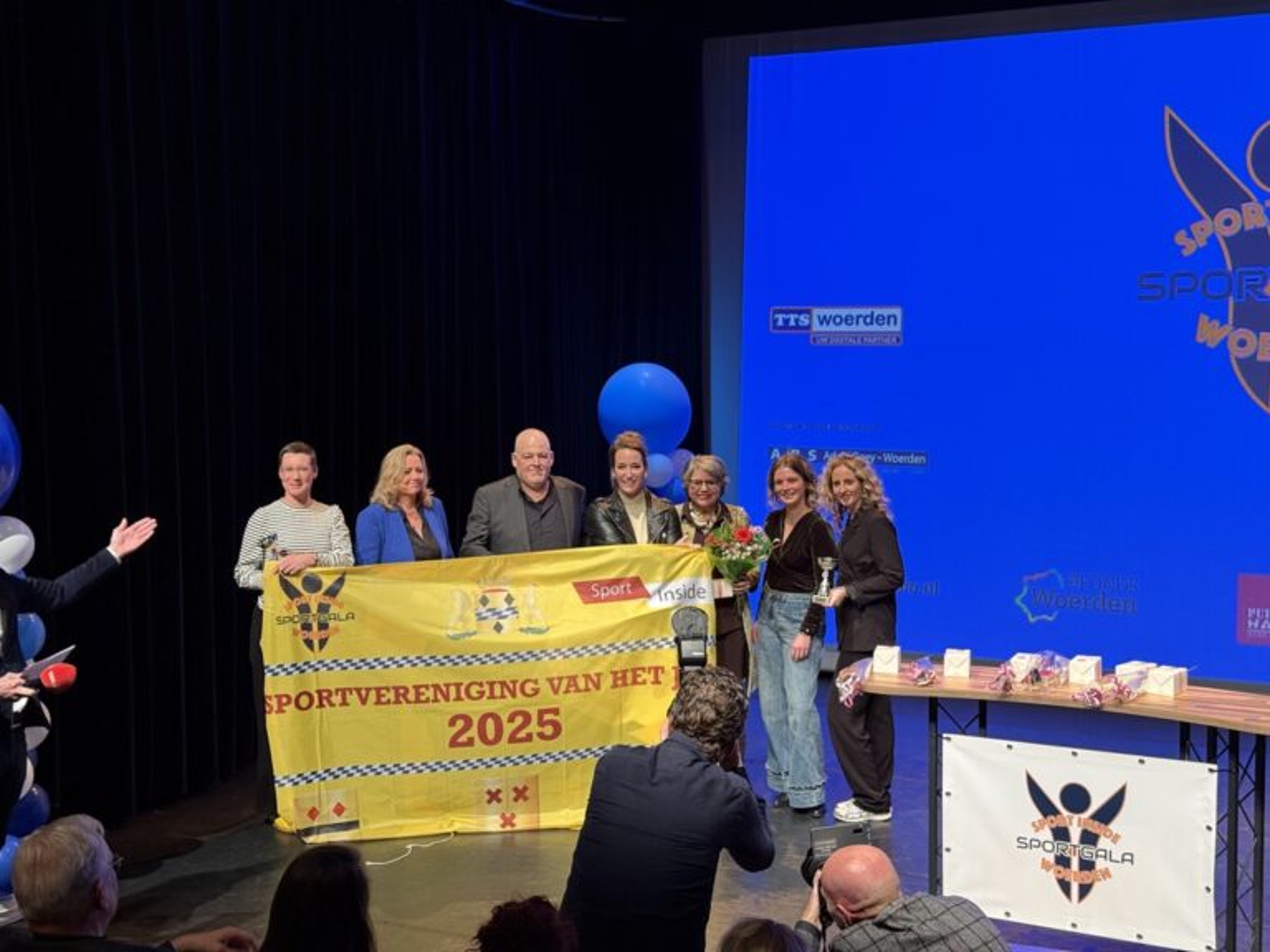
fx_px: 1761
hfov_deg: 39.7
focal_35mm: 48
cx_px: 635
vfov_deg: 30.3
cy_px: 476
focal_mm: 6.76
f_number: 1.78
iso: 250
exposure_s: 1/33
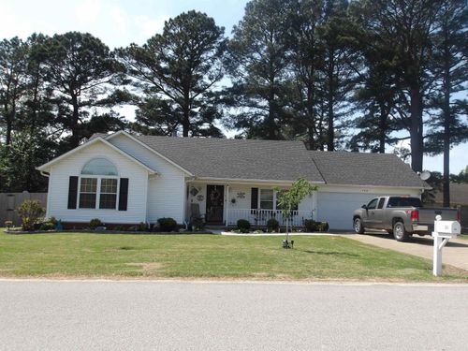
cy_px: 176
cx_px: 234
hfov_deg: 65.3
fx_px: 365
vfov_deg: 51.4
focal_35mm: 27
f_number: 10.4
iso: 100
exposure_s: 1/94
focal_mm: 4.9
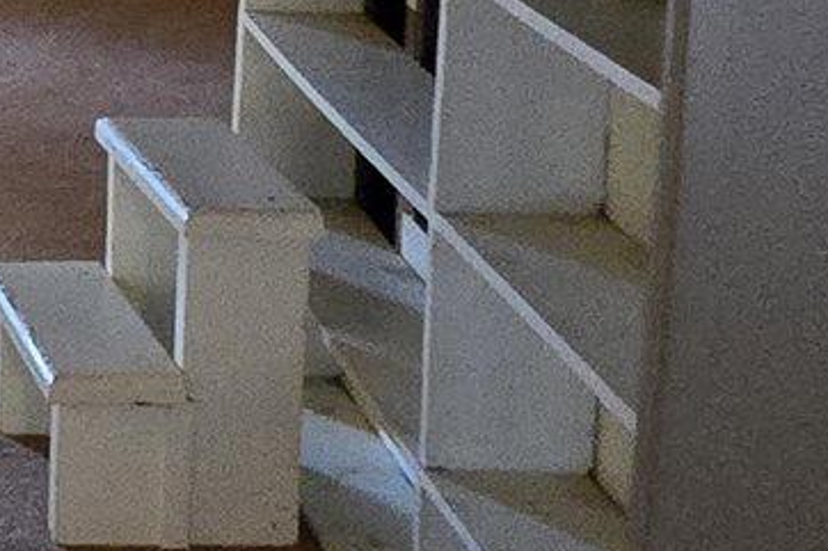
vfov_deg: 14.8
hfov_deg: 19.3
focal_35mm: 86
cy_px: -263
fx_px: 1977
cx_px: -549
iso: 1250
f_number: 2.2
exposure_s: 1/40
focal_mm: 2.2
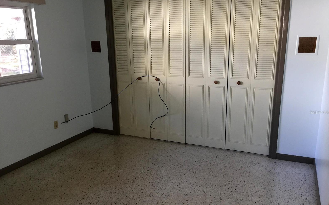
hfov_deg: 61.2
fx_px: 278
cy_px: 112
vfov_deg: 40.6
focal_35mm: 31
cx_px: 163
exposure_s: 1/30
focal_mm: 4.15
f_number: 2.2
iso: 125
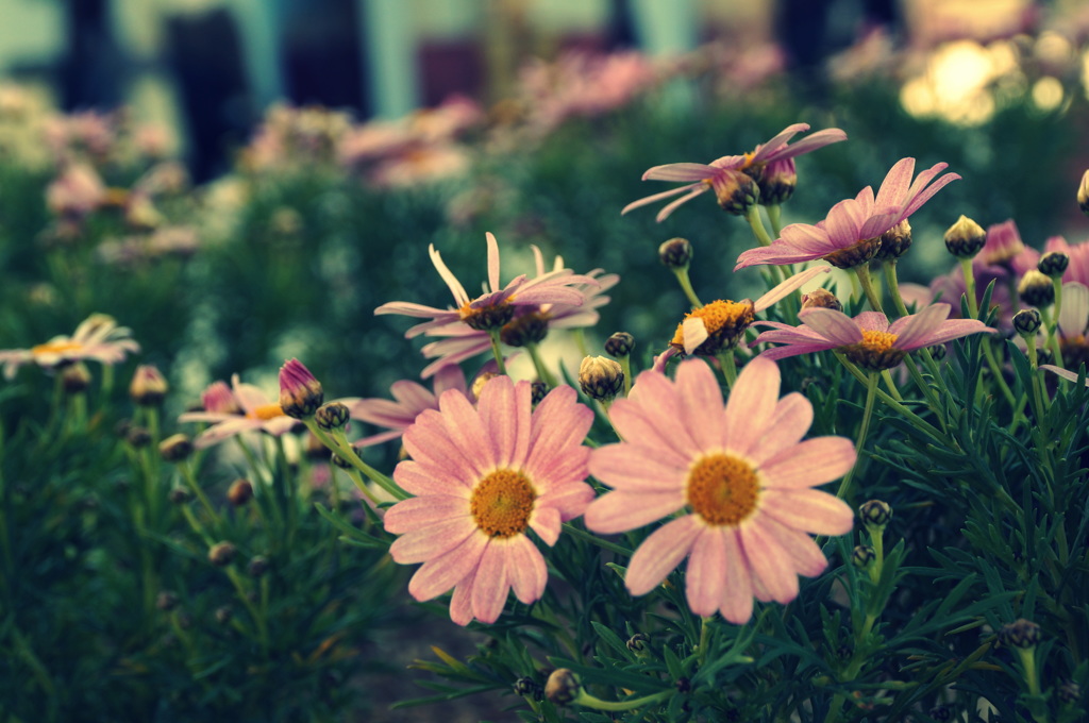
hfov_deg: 19.5
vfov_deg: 13.0
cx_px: 544
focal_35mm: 105
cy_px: 362
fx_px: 3172
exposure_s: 1/125
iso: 125
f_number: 8
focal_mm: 70
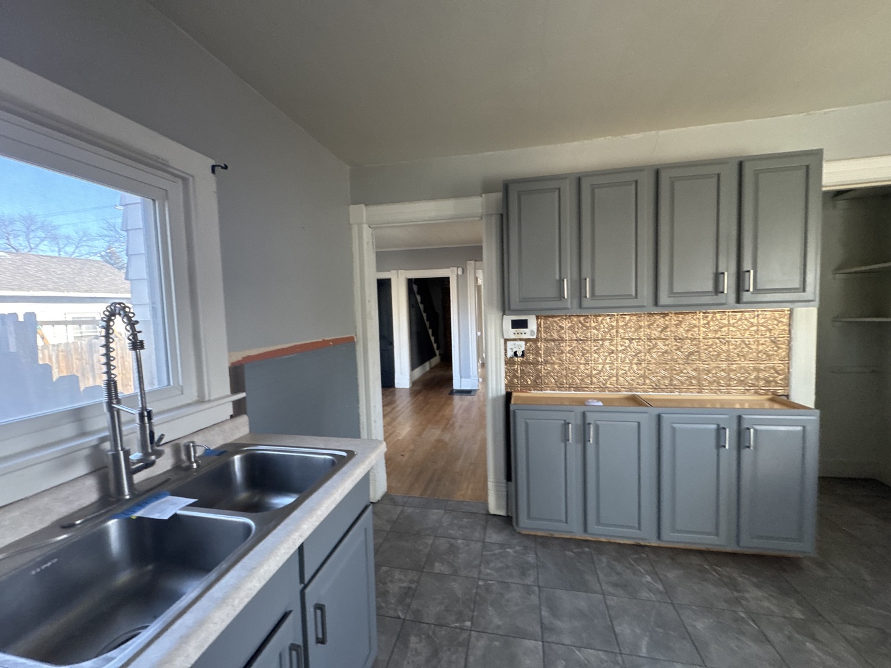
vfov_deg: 85.7
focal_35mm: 14
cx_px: 446
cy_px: 334
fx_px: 360
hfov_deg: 102.1
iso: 250
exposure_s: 1/99
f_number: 2.2
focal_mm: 2.22
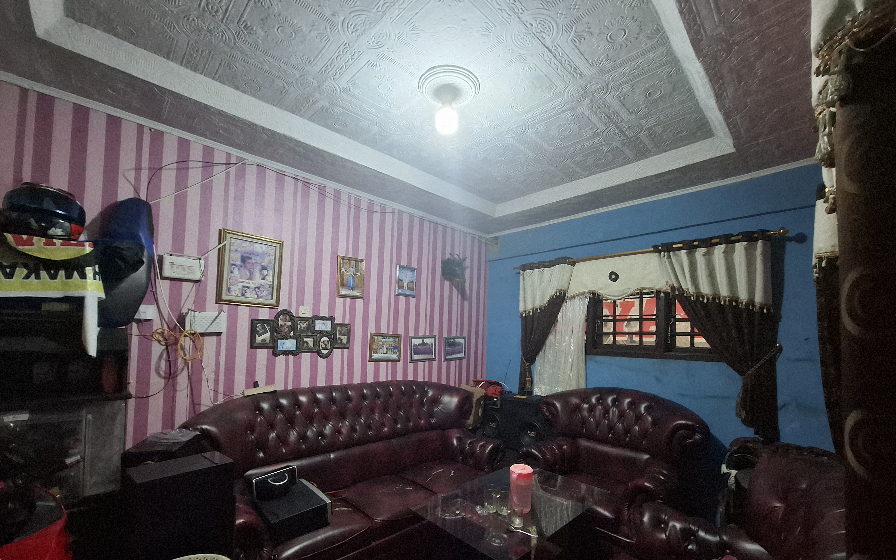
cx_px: 442
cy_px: 325
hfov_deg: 105.3
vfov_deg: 78.1
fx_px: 342
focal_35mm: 14
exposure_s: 1/25
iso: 250
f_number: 2.2
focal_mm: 1.74
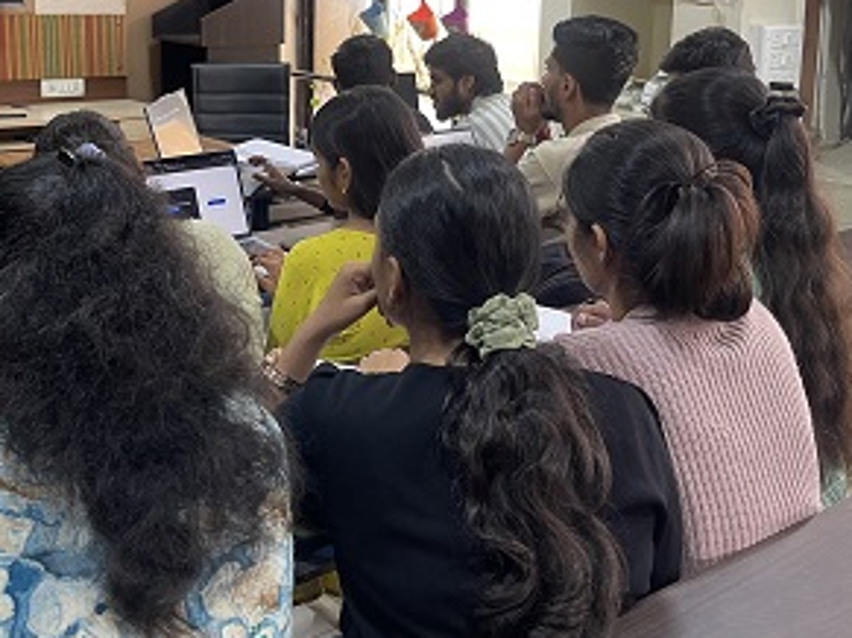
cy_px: 154
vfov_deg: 32.9
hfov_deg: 43.6
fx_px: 1058
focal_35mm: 43
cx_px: 337
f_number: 1.6
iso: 125
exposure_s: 1/50
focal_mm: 5.1
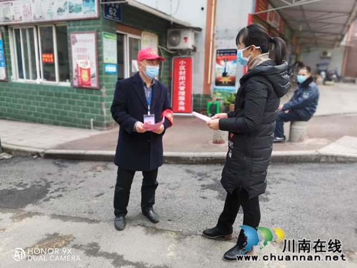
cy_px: 134
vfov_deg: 53.1
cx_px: 178
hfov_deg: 67.3
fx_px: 268
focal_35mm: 26
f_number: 4
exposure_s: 1/205
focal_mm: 5.5
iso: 50
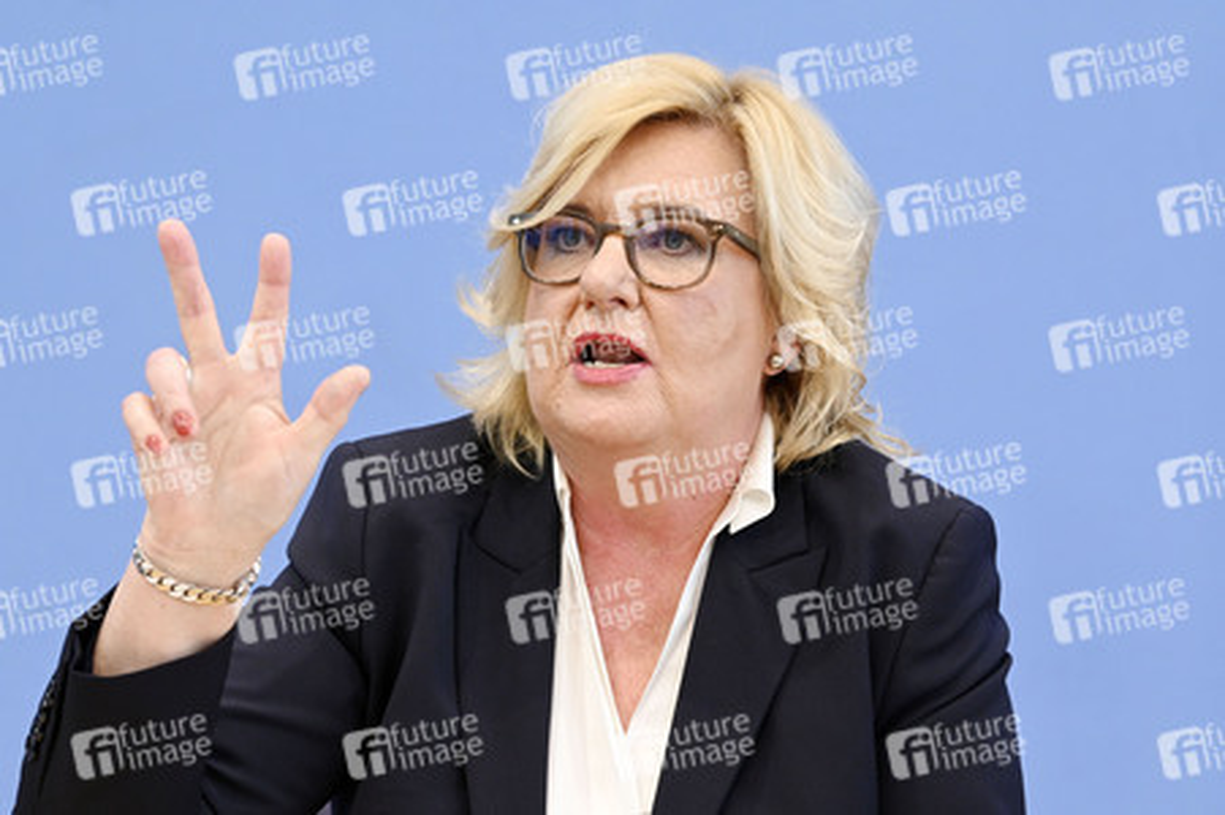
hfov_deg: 17.1
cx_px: 612
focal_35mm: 120
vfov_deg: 11.4
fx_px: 4080
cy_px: 408
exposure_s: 1/500
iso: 3200
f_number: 5.6
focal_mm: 120
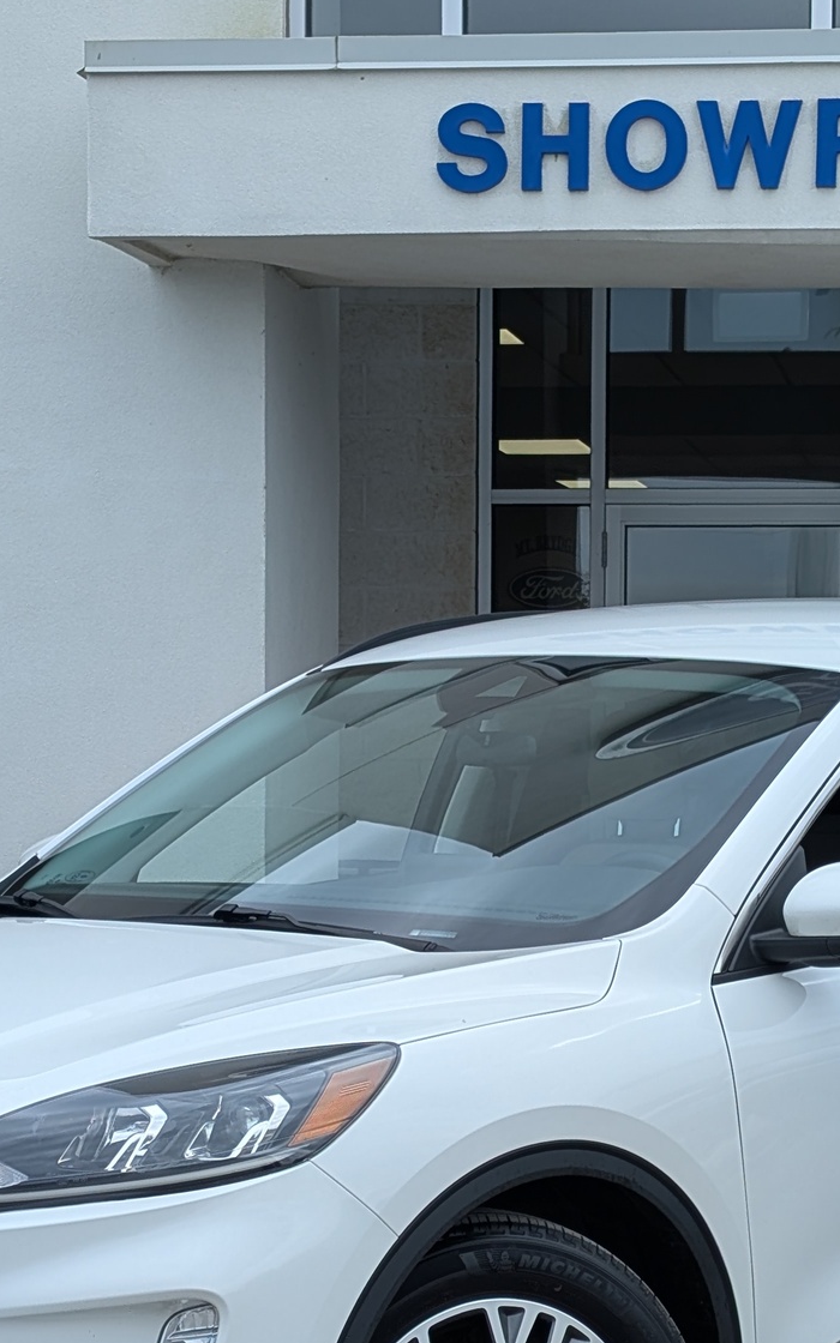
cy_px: 872
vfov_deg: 21.8
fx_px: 3480
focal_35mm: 95
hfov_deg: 13.8
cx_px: 497
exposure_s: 1/602
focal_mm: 6.9
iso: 23
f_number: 1.68
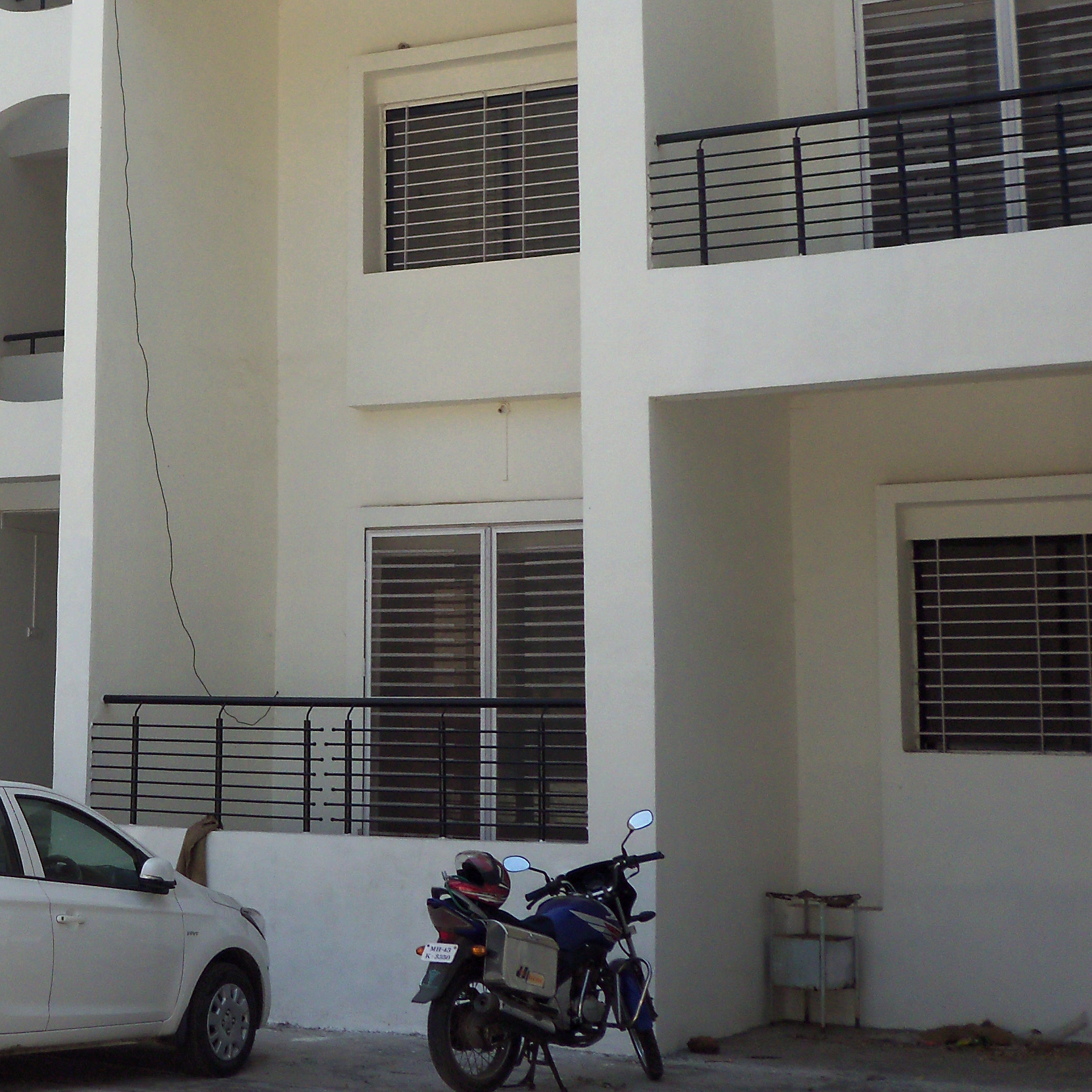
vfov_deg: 25.8
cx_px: -107
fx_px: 2356
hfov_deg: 24.4
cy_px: 283
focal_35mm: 66
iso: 80
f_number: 2.9
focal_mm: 5.7
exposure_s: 1/640
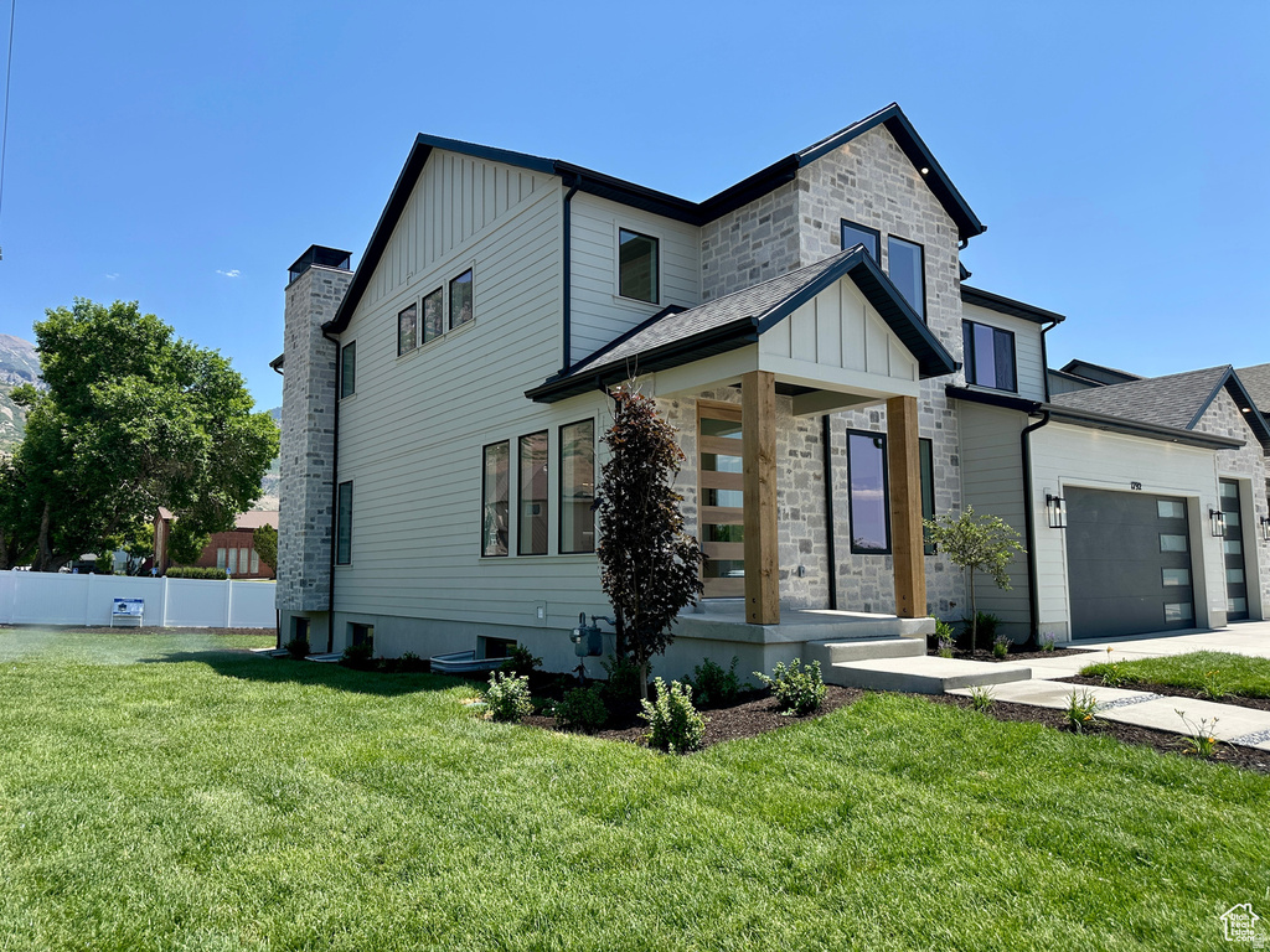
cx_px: 635
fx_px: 881
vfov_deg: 56.8
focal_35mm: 24
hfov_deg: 71.6
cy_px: 476
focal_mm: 6.86
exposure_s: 1/2882
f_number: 1.78
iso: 80
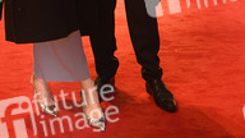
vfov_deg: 10.7
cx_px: 91
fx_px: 708
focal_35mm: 109
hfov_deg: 19.6
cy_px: -77
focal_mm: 50
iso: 800
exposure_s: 1/200
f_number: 4
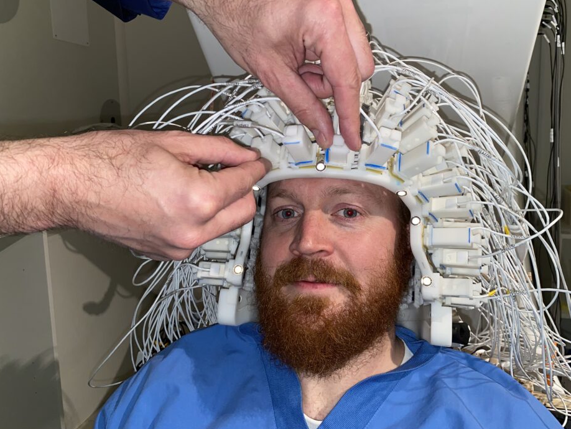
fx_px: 478
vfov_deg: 48.2
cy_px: 198
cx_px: 306
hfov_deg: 61.6
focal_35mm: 29
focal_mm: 4.25
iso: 40
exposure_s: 1/47
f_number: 1.8
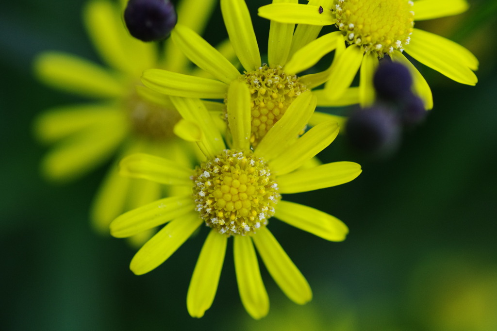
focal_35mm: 135
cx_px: 248
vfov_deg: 10.2
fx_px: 1863
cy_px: 166
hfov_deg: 15.2
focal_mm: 90
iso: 800
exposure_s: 1/320
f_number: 3.5
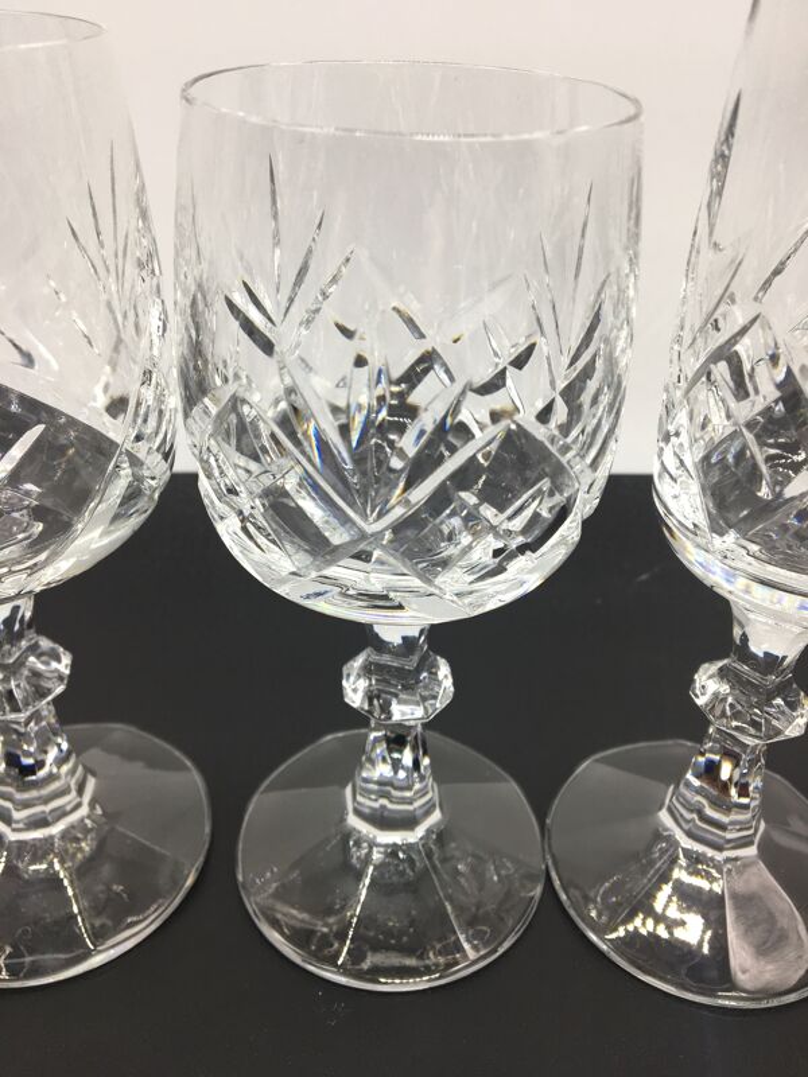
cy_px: 538
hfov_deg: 48.2
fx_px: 903
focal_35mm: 29
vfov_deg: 61.7
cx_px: 404
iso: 40
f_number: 2.2
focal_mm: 4.15
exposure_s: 1/100
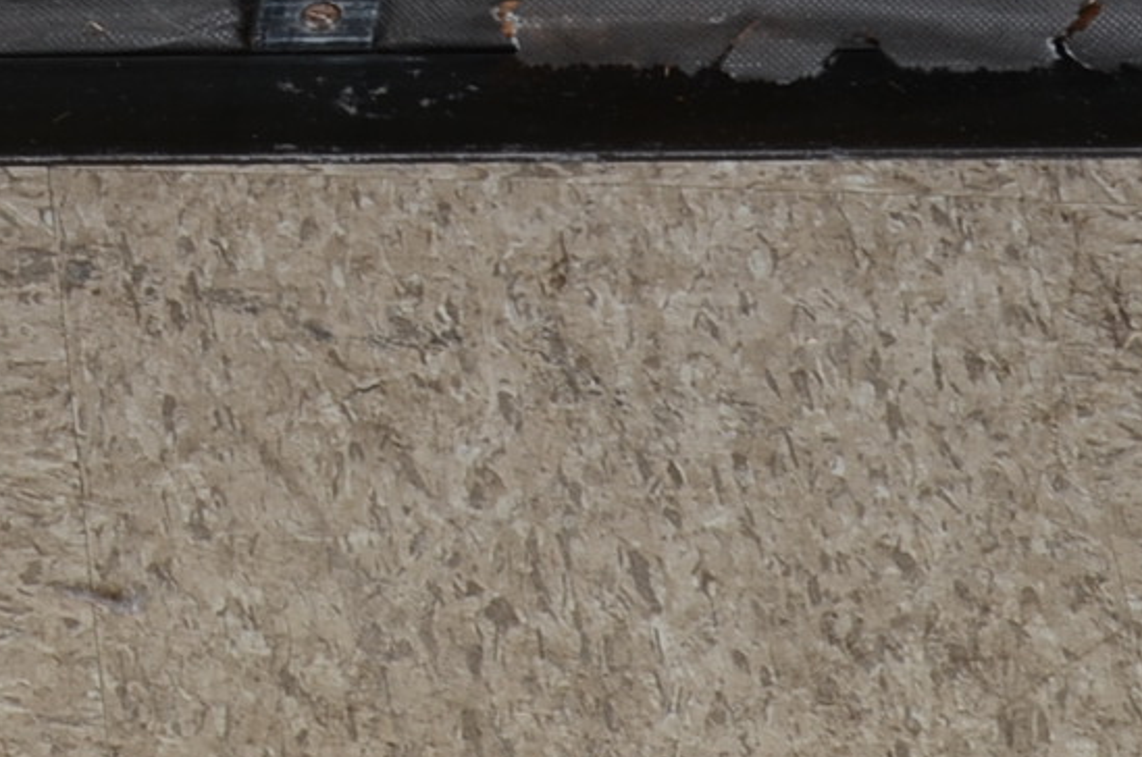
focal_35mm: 175
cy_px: -478
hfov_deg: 11.0
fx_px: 5542
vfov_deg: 7.6
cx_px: -899
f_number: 10
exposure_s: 1/160
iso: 125
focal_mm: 26
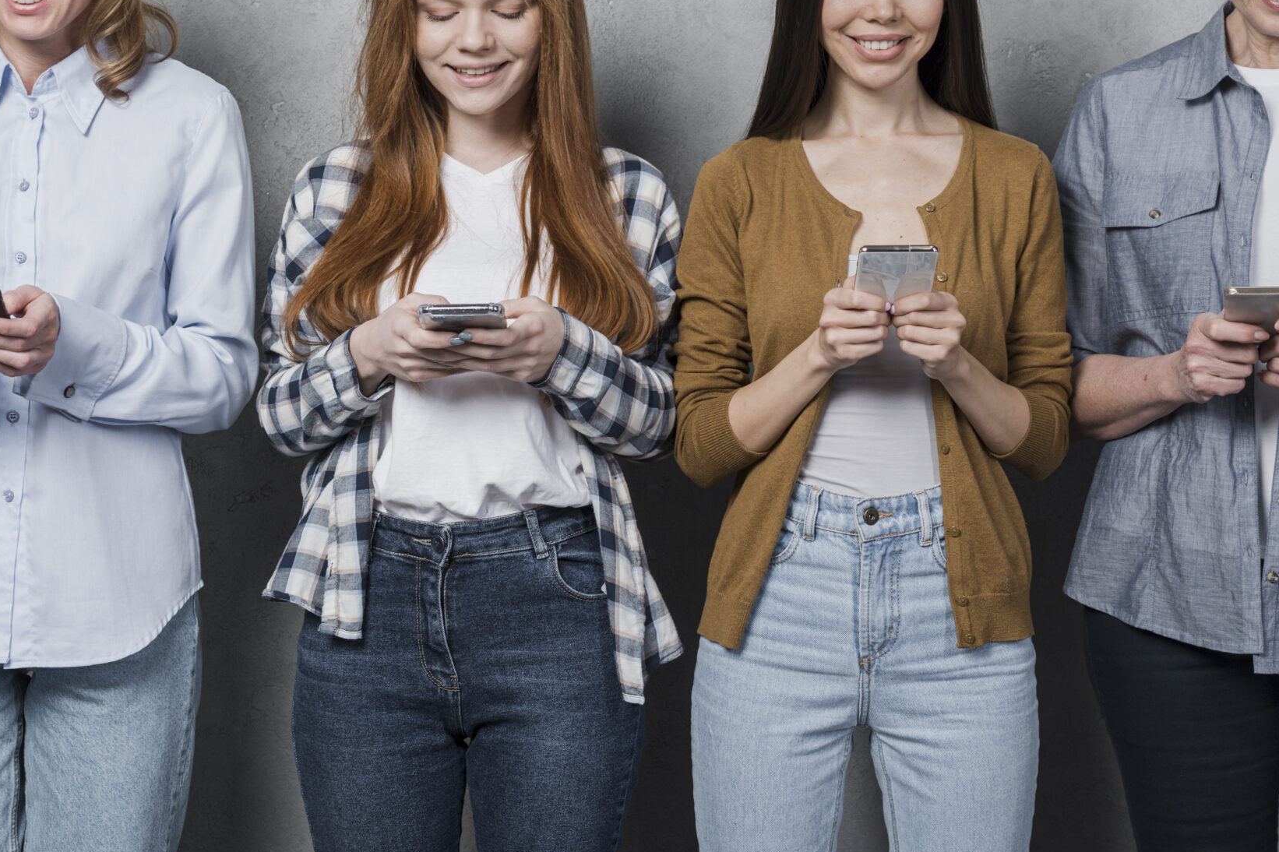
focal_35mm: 78
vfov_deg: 17.5
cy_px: 307
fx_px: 2770
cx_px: 694
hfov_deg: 26.0
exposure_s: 1/160
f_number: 5
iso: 250
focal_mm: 50
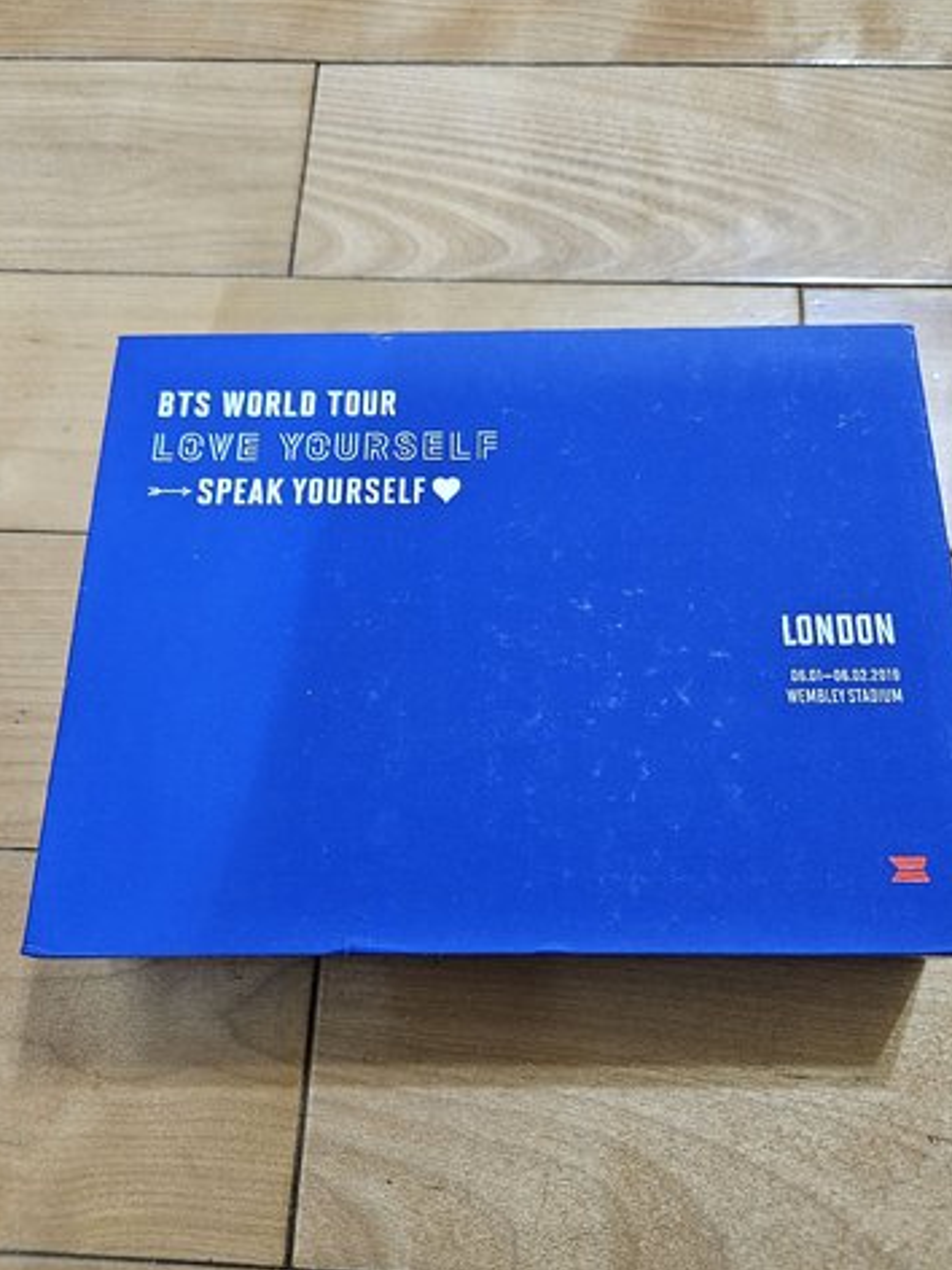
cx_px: 514
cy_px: 615
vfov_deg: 67.3
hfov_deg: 53.0
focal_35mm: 26
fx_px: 953
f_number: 1.8
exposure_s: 1/60
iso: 640
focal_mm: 5.4
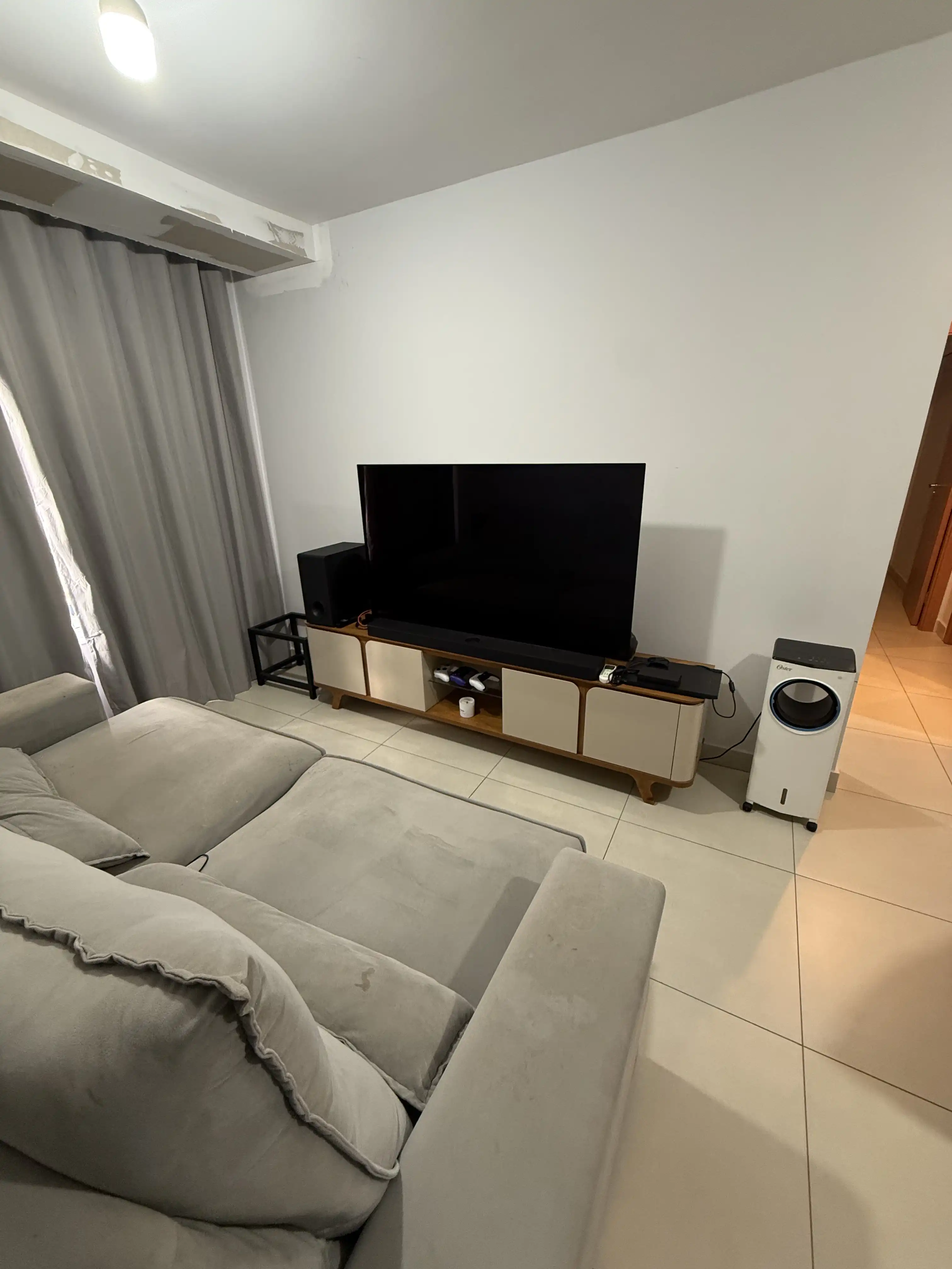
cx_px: 476
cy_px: 634
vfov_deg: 102.1
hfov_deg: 85.7
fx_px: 513
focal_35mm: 14
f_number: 2.2
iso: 320
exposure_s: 1/60
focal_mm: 2.22
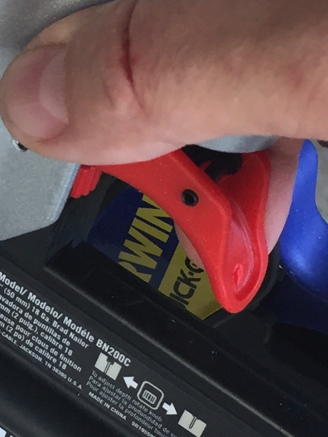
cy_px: 183
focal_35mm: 131
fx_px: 1656
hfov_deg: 11.0
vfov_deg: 15.0
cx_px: -111
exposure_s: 1/30
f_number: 2.2
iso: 40
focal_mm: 4.15
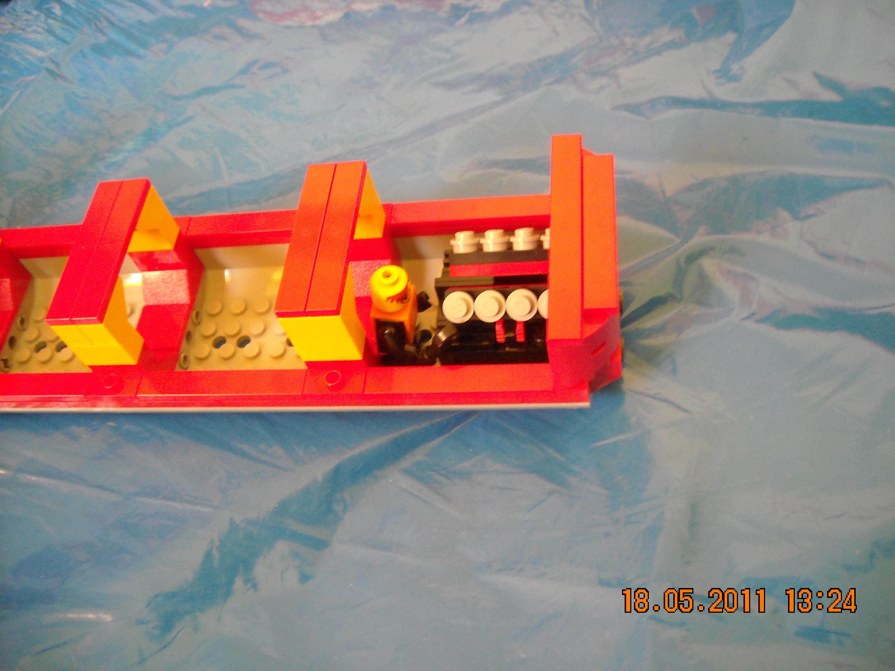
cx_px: 448
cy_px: 336
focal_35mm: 35
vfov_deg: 40.7
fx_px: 905
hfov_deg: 52.6
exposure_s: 1/12
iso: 400
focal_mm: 5.7
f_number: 2.8
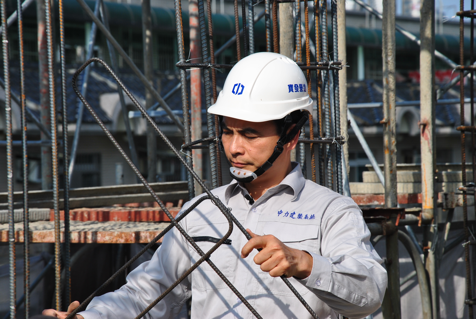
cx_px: 238
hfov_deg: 13.0
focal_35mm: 158
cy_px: 160
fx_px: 2087
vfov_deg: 8.8
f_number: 10
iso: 110
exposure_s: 1/250
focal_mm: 105
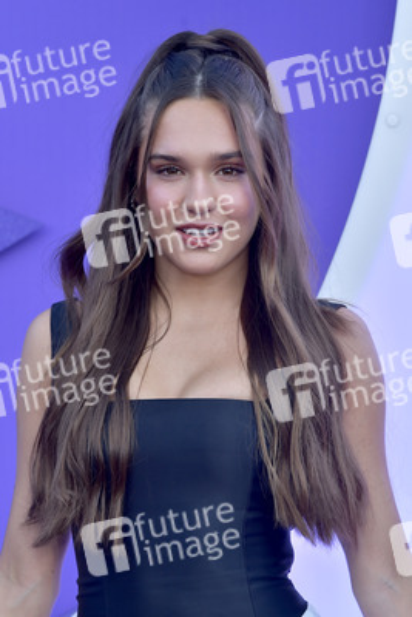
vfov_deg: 19.4
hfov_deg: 13.1
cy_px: 308
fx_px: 1801
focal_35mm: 105
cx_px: 206
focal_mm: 105
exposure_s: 1/250
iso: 400
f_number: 6.3
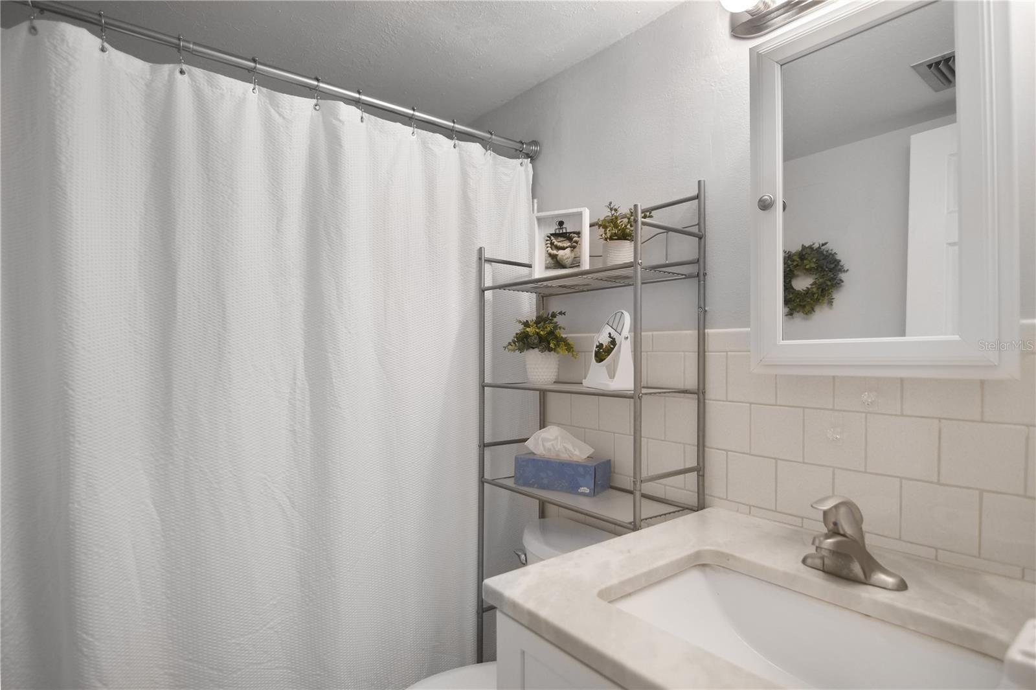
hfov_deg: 90.0
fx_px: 518
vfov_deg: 67.3
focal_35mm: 18
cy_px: 345
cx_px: 518
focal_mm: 12
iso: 100
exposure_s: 1/50
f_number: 2.8
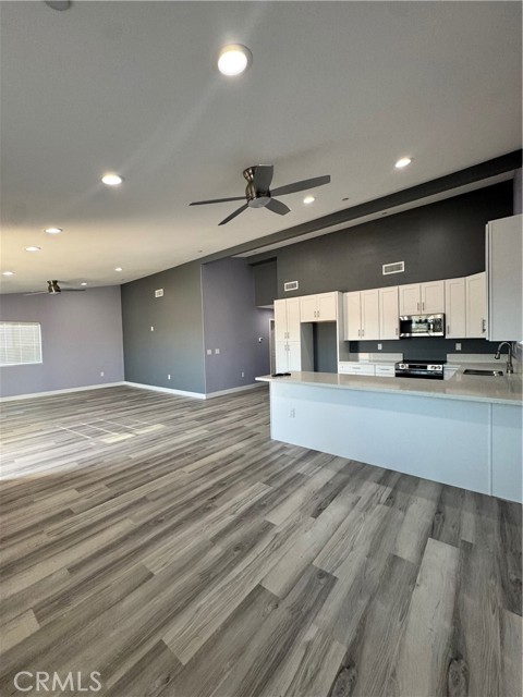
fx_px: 282
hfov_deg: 85.7
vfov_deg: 102.1
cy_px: 348
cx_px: 262
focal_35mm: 14
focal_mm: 2.22
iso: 125
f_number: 2.2
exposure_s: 1/120
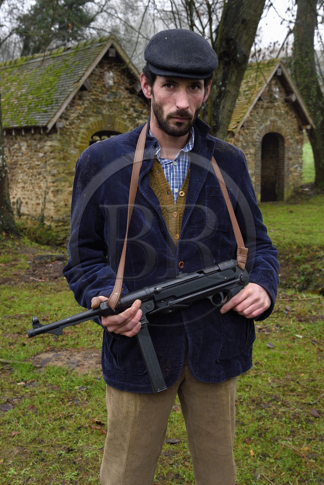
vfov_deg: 46.4
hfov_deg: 31.9
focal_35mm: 42
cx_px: 162
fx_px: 567
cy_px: 242
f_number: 8
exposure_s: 1/100
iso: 1600
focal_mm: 42
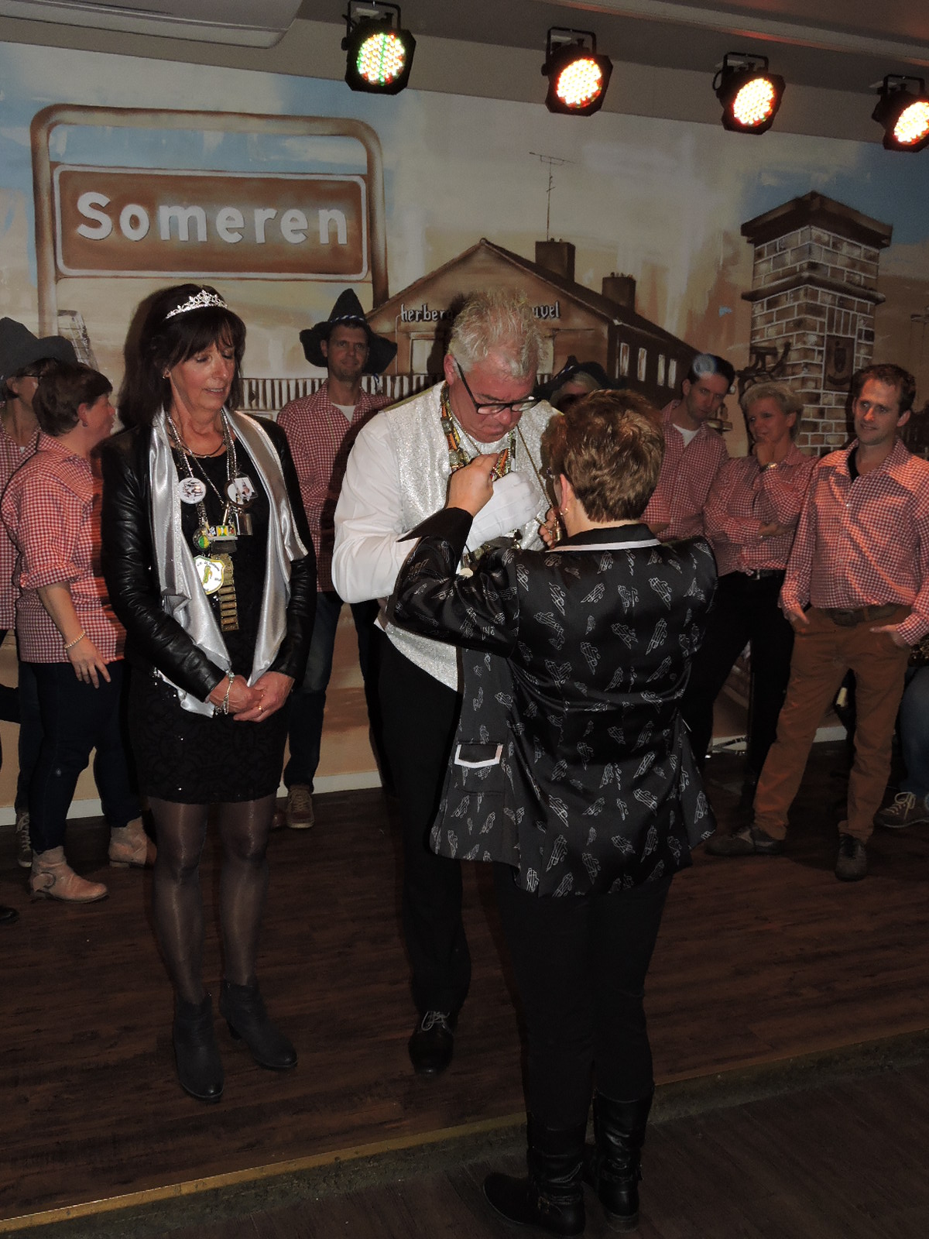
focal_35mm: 33
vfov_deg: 55.4
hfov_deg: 42.9
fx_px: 1181
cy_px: 620
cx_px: 464
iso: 200
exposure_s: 1/30
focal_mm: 5.9
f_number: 3.6
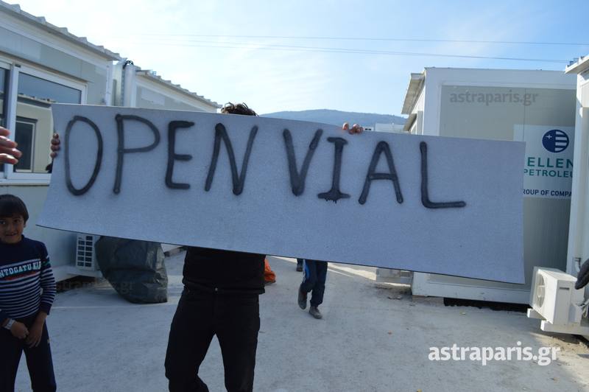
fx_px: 441
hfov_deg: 67.4
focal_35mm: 27
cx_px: 294
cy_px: 196
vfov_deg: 47.9
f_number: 8
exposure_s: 1/250
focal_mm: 18
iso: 100
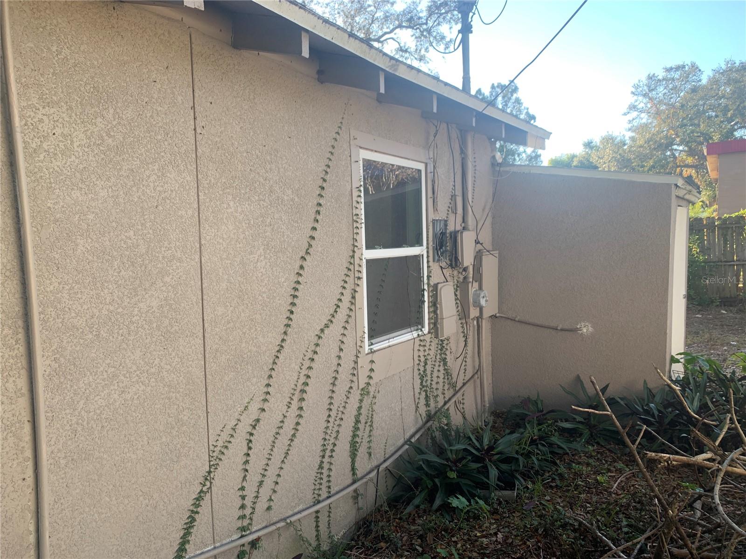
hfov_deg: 67.3
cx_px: 373
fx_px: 560
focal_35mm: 26
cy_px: 280
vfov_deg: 53.1
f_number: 1.8
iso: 25
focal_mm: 4.25
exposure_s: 1/156
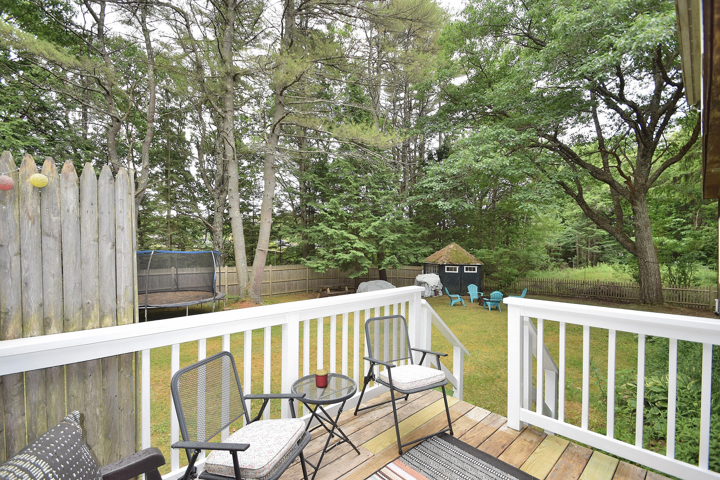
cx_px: 360
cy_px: 240
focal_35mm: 15
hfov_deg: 100.4
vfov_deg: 77.3
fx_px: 300
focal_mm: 10
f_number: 5.6
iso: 320
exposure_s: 1/125
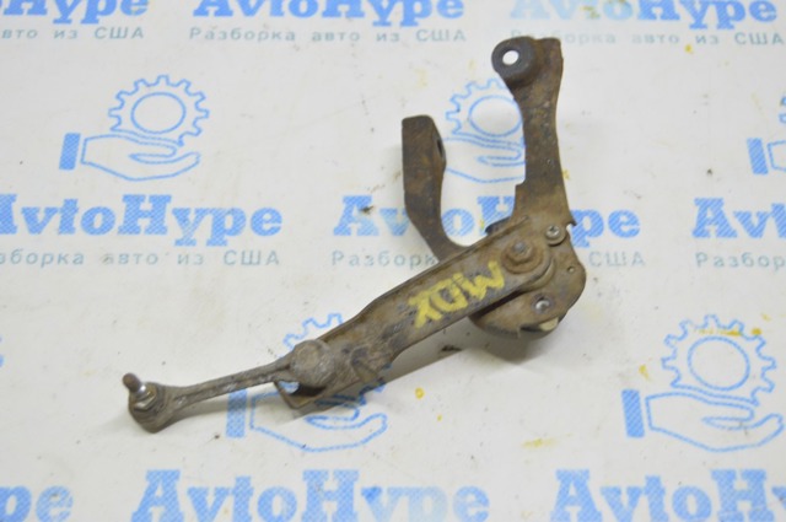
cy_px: 261
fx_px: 1145
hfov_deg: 37.9
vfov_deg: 25.7
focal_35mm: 52
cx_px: 393
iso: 400
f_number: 5.6
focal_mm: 35
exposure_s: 1/20
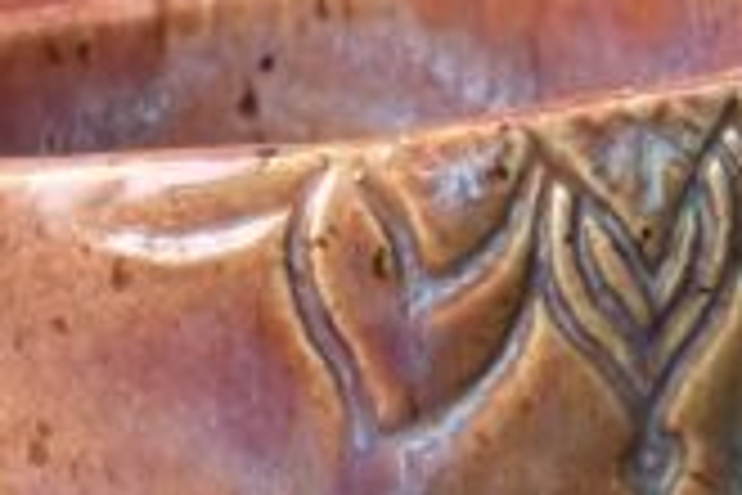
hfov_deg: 6.2
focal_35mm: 335
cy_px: 2088
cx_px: 360
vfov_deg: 3.8
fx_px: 6904
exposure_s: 1/631
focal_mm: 6
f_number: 2
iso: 32
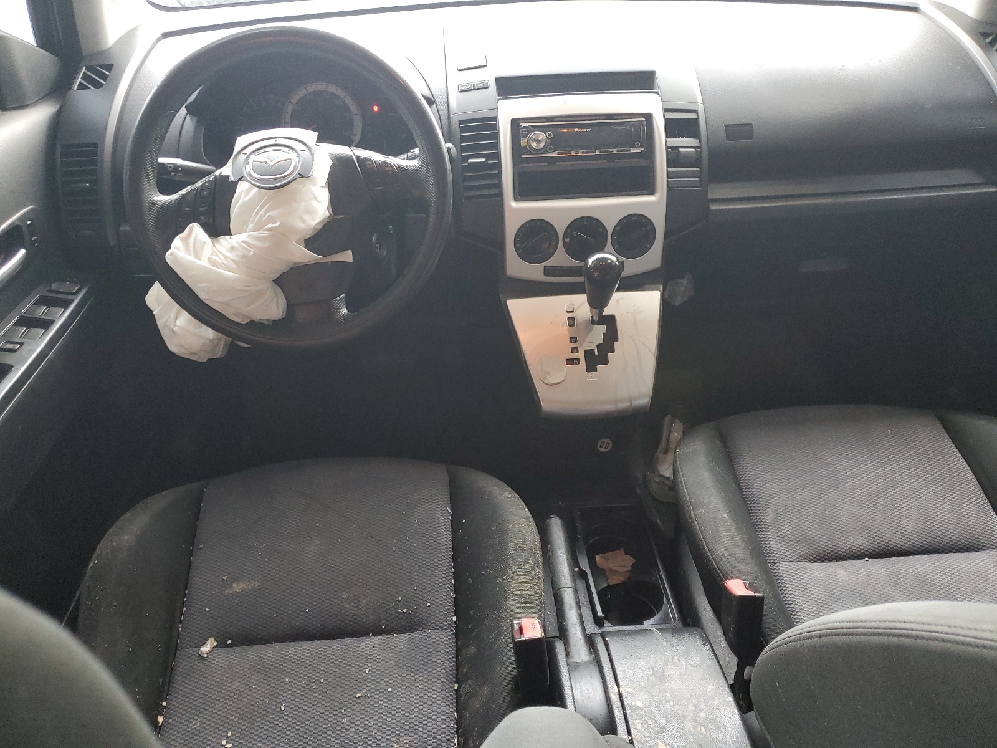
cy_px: 374
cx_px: 498
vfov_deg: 53.1
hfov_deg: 67.3
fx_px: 749
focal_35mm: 26
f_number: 1.5
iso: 163
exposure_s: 1/60.2
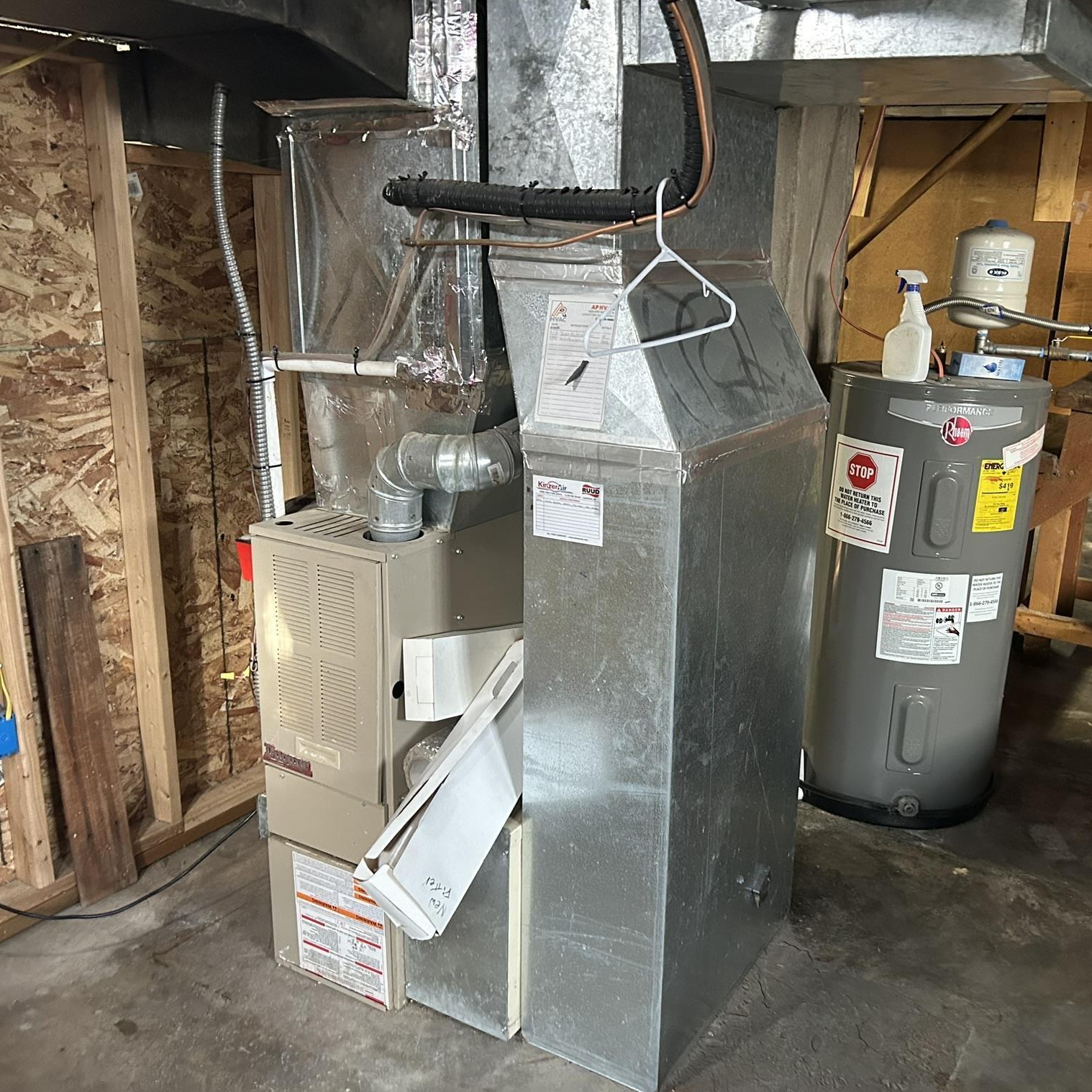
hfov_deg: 52.1
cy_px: 544
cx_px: 660
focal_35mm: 31
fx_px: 1106
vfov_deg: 52.5
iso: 500
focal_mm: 5.7
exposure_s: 1/60
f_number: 1.5
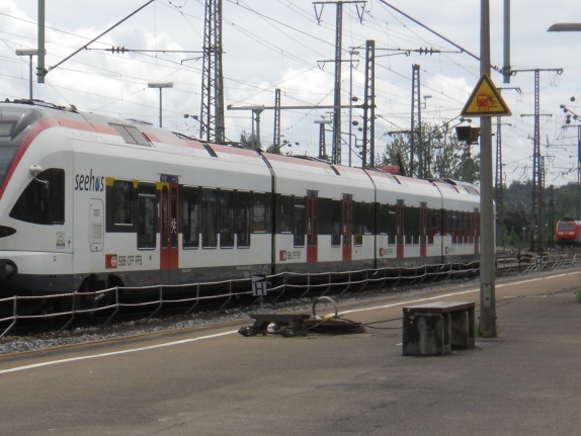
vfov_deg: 11.2
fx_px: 2216
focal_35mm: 132
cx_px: 88
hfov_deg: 14.8
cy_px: 250
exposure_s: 1/640
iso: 80
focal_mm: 13.2
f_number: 4.4
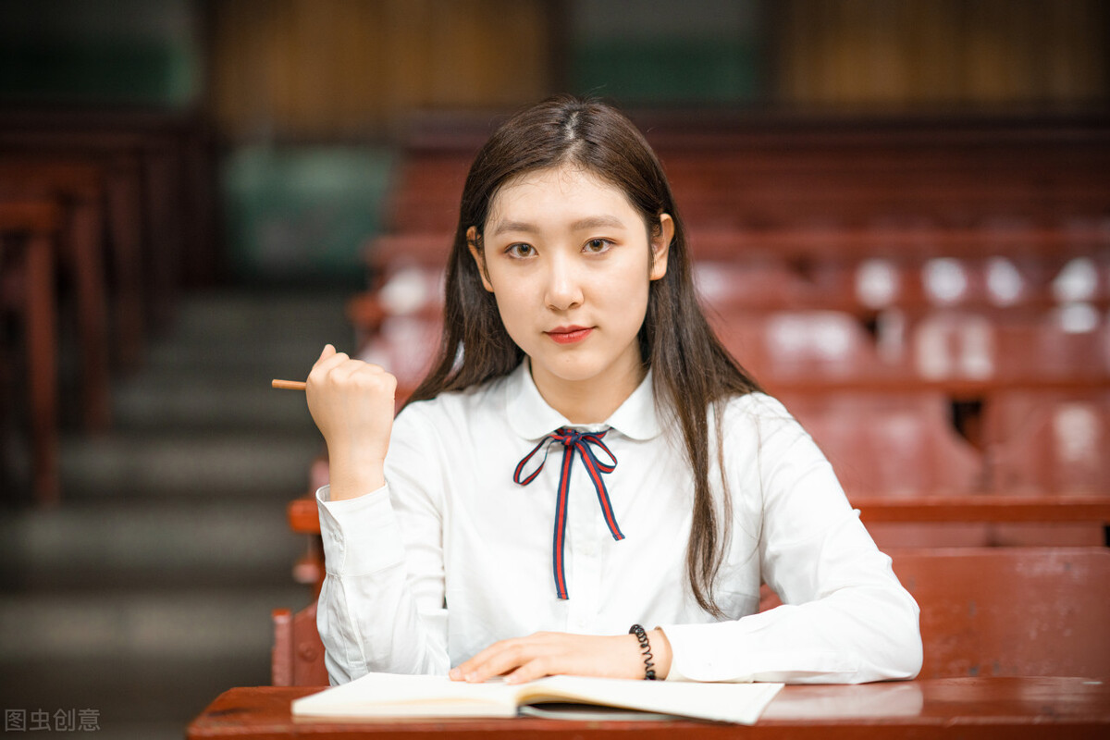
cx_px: 555
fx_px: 2621
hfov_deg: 23.9
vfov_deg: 16.1
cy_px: 370
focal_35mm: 85
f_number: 1.4
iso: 800
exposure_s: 1/125
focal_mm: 85
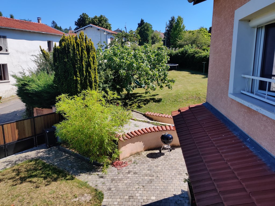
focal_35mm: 27
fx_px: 214
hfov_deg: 65.3
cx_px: 138
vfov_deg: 51.4
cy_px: 103
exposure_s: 1/2163
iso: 125
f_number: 1.75
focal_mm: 4.75
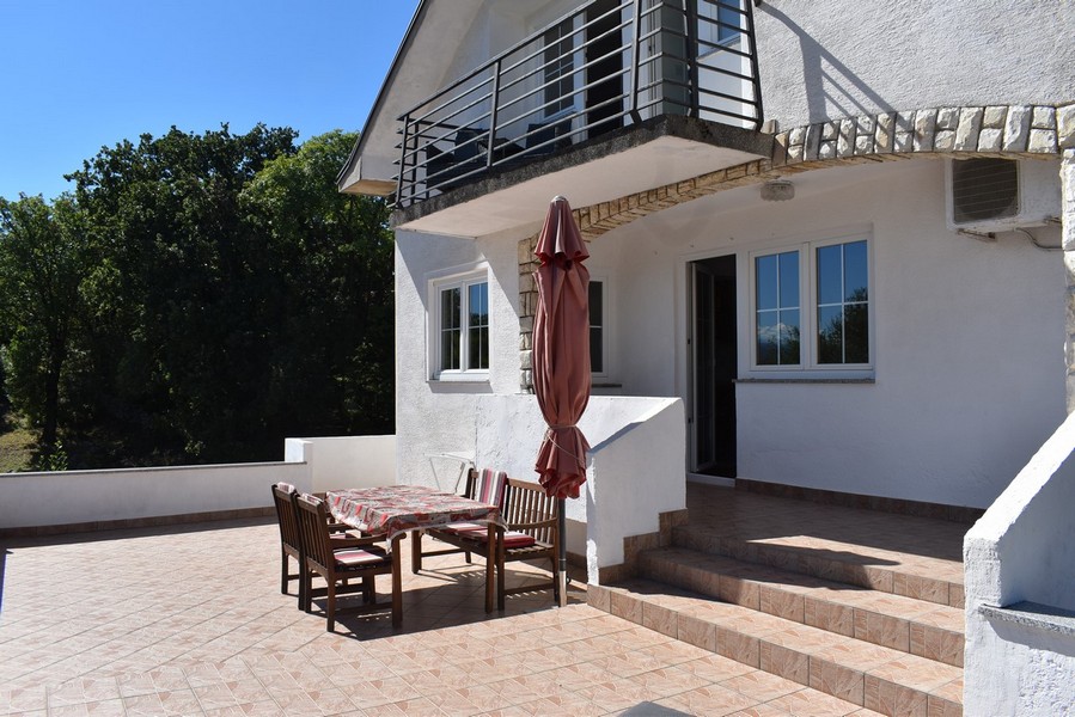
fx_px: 806
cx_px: 538
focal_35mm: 27
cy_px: 358
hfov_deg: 67.4
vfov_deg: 48.0
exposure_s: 1/320
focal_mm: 18
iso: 100
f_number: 9
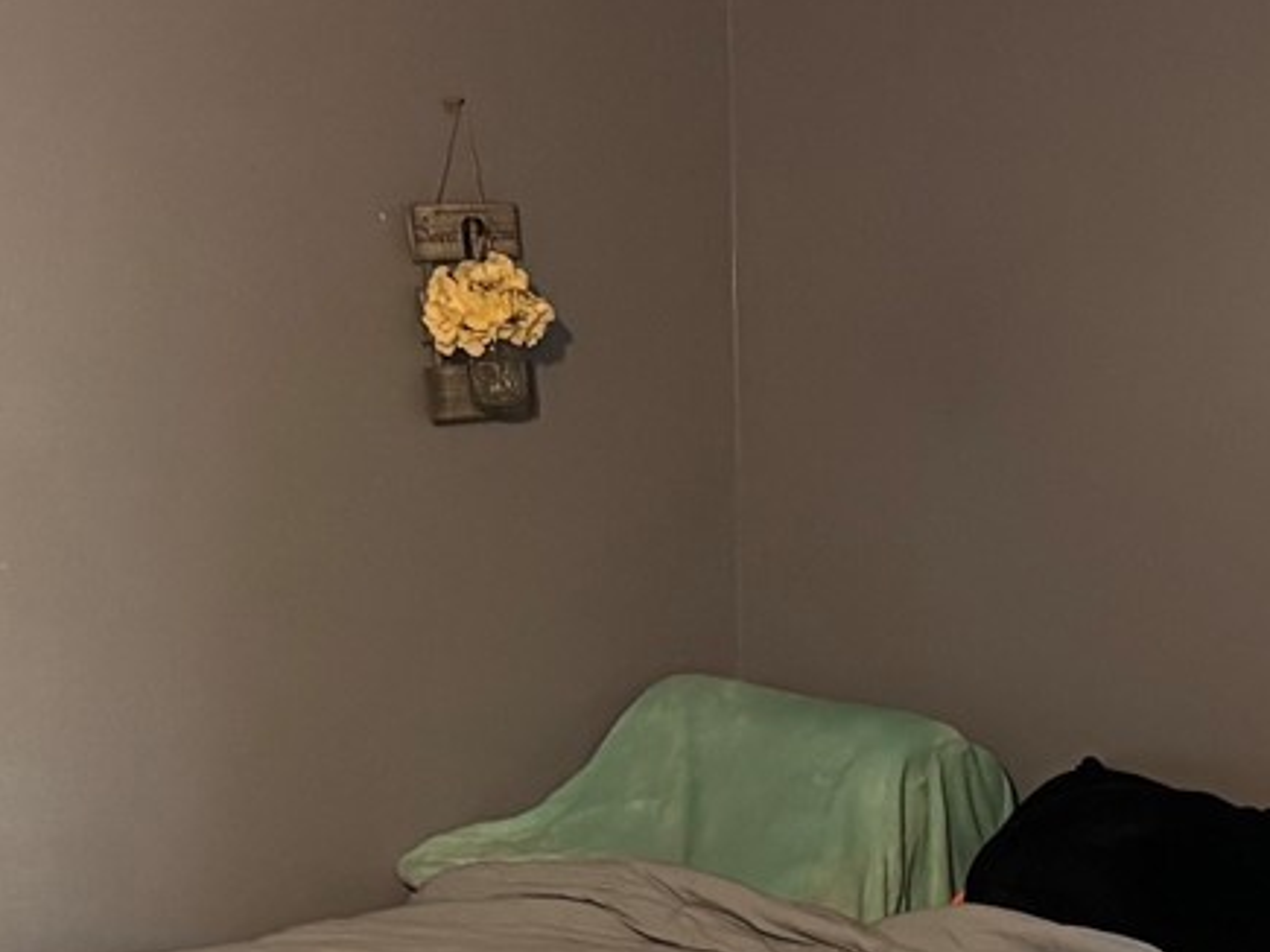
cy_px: 1104
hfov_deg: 18.2
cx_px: 1209
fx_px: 3888
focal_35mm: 106
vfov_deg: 13.6
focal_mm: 6.76
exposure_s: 1/40
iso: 800
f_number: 1.78
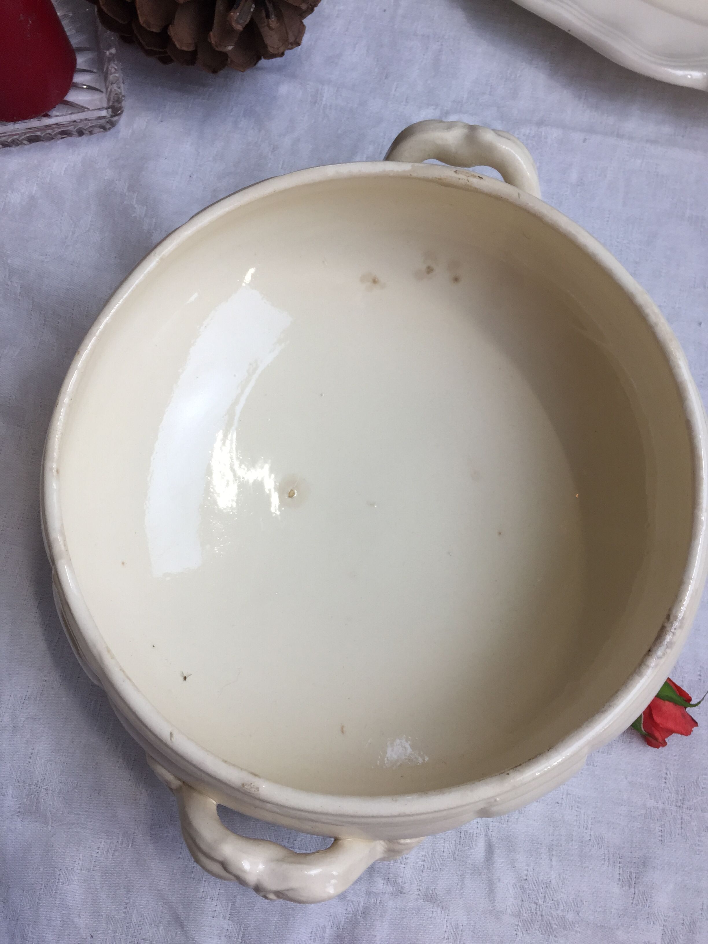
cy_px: 472
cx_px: 354
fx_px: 791
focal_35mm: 29
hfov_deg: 48.2
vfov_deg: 61.7
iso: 40
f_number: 2.2
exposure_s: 1/100
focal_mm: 4.15
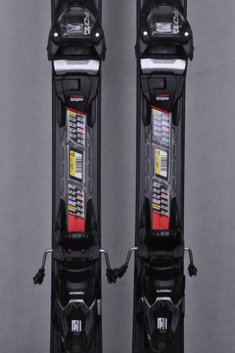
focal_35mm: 112
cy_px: 176
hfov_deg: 12.2
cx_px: 118
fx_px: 1104
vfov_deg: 18.2
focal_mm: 75
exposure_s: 1/125
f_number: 11
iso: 3200
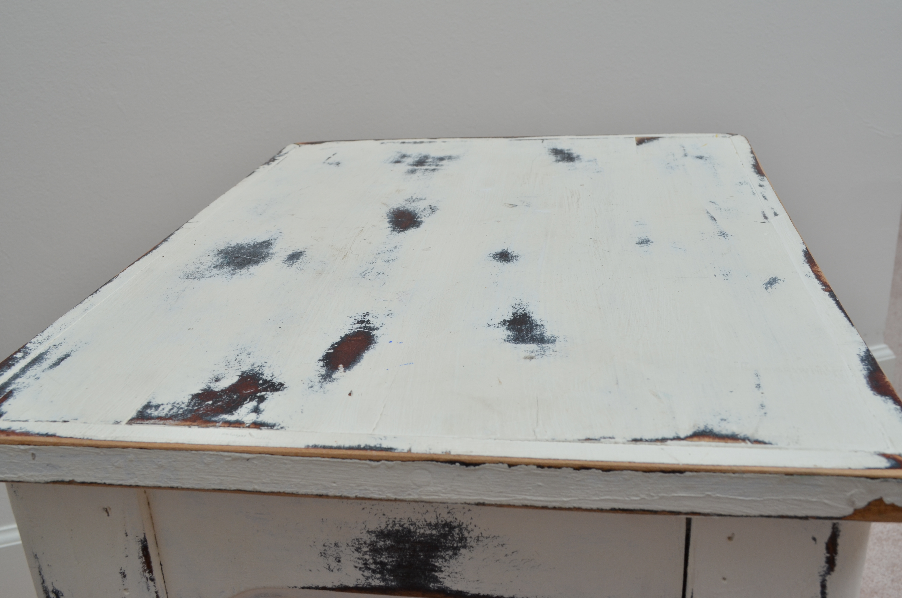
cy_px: 299
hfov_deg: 49.6
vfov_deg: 34.1
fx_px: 975
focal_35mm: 39
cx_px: 451
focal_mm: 26
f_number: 9.5
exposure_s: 1/180
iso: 250
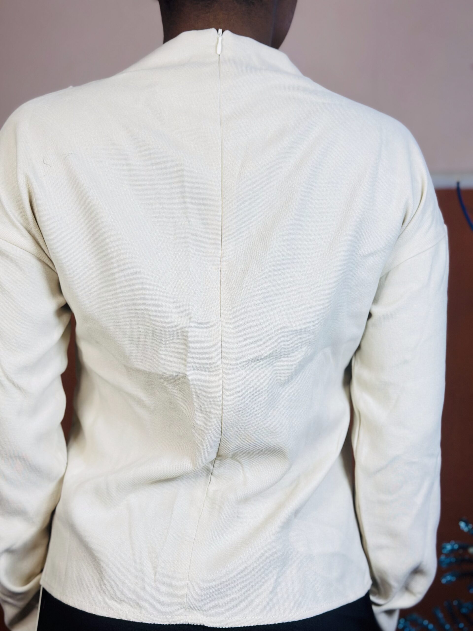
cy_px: 316
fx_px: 875
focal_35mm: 48
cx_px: 236
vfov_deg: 39.7
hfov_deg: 30.3
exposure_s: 1/100
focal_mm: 6.86
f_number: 1.78
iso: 80
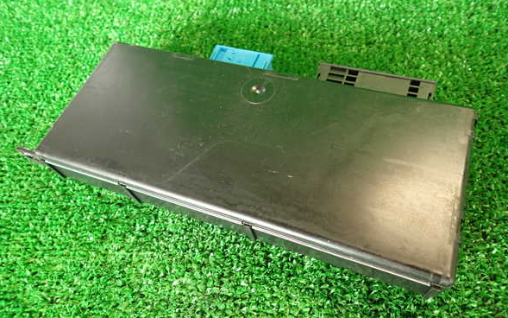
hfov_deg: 68.4
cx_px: 255
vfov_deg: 46.0
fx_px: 374
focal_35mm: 27
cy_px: 150
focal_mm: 4.5
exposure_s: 1/30
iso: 250
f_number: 2
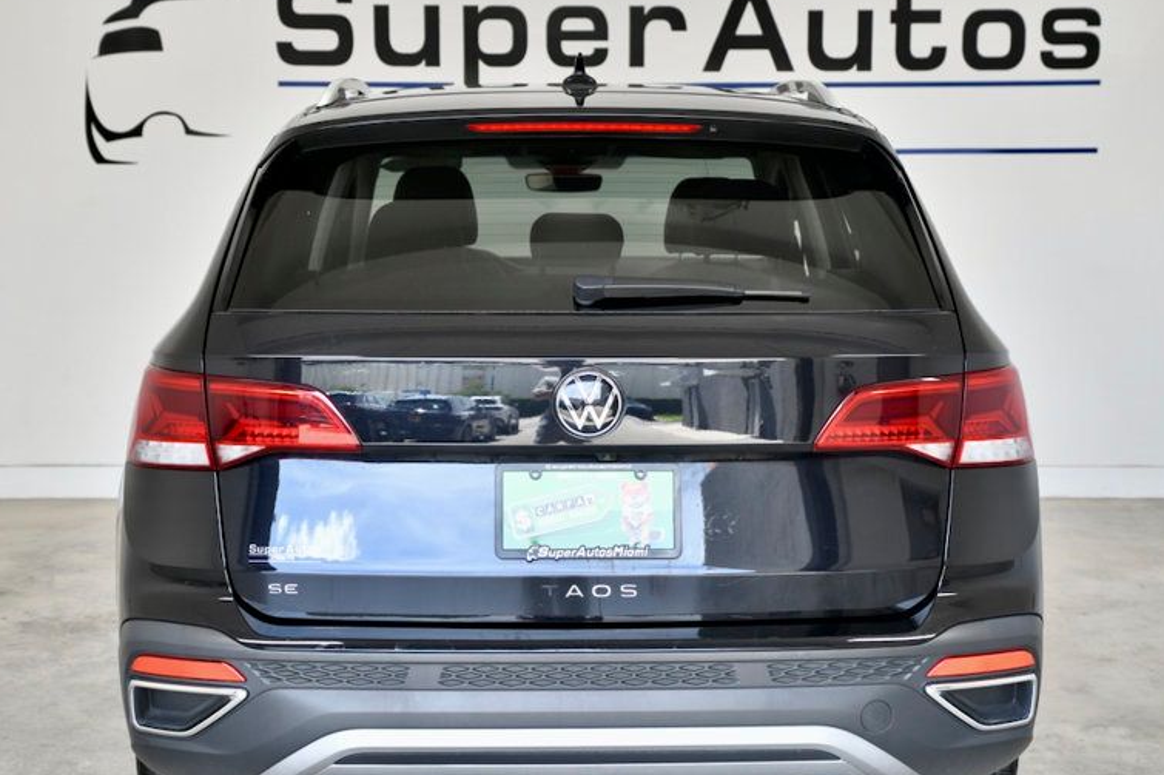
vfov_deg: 23.8
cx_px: 592
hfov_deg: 35.1
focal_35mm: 57
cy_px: 404
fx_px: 1842
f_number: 4.5
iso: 640
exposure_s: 1/400
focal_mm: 42
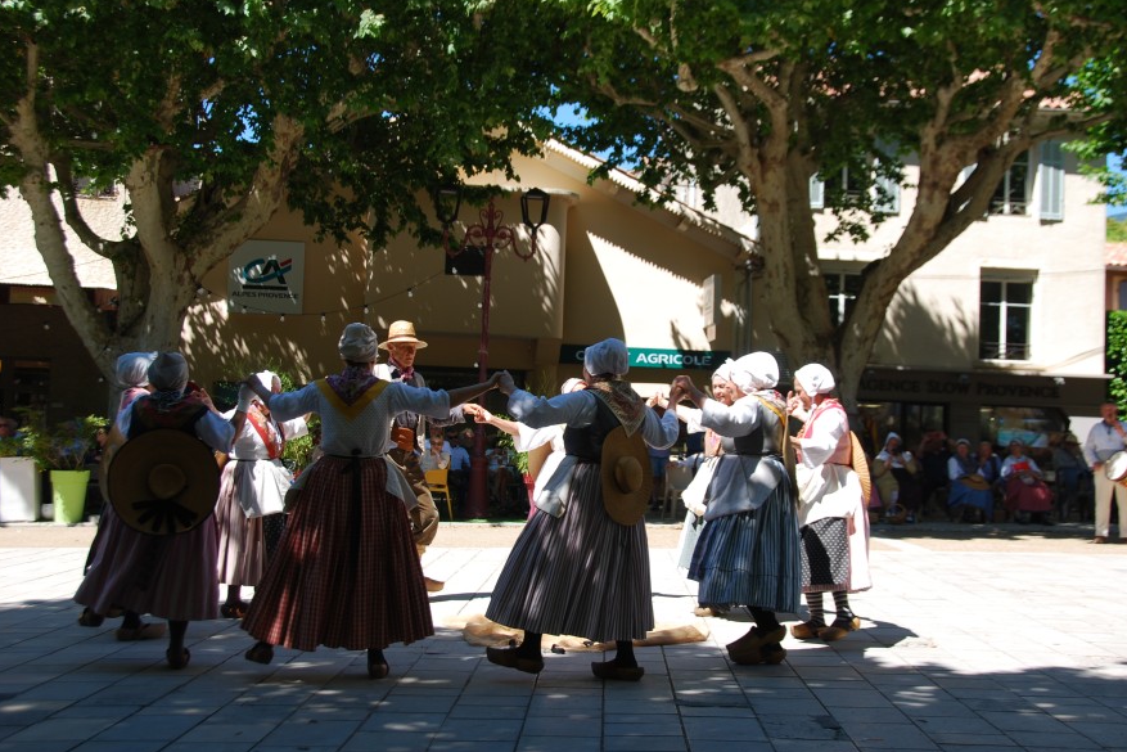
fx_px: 1534
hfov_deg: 40.3
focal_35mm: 49
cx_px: 570
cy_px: 382
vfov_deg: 27.5
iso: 100
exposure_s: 1/200
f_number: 7.1
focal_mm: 32
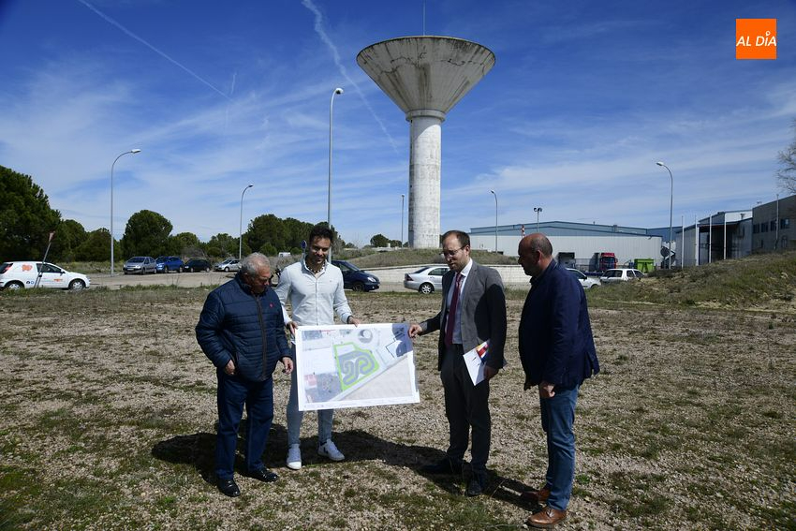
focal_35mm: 26
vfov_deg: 49.6
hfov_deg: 69.4
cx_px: 398
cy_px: 266
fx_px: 575
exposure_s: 1/400
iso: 160
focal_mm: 26
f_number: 10
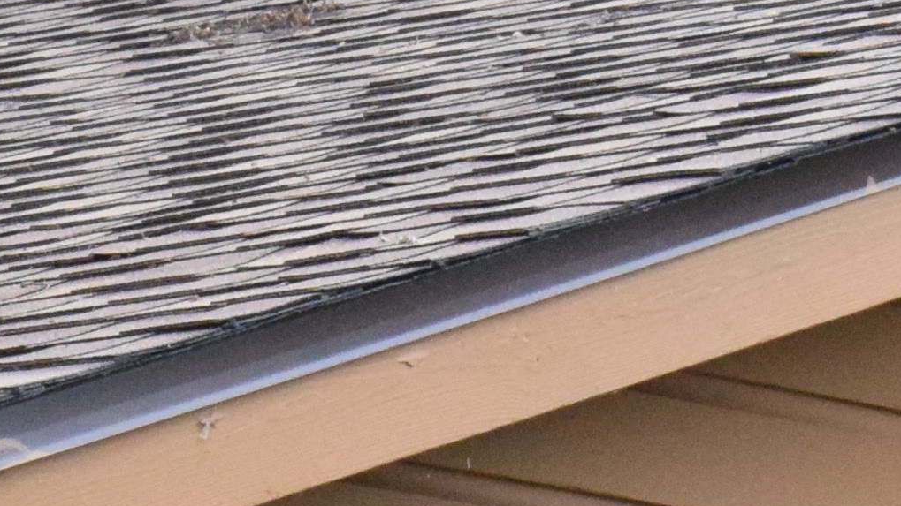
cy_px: 1288
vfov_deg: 2.4
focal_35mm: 509
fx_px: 12162
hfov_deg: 4.2
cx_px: -482
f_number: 13
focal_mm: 55
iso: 4000
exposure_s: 1/640
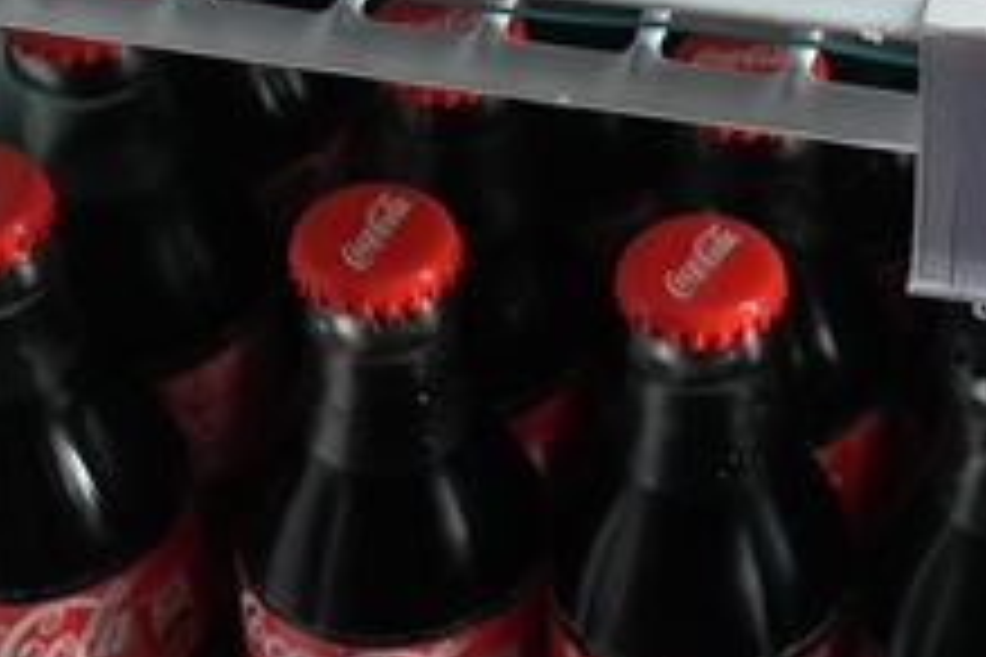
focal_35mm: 144
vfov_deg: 9.4
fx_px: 3944
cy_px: -153
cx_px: 1283
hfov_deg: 13.7
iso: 800
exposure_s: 1/200
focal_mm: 23
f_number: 2.8
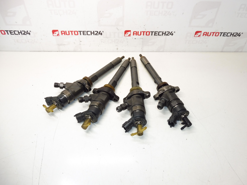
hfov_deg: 71.6
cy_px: 92
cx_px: 124
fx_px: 171
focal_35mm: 24
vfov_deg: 56.8
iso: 200
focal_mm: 4.3
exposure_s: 1/125
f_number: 3.5
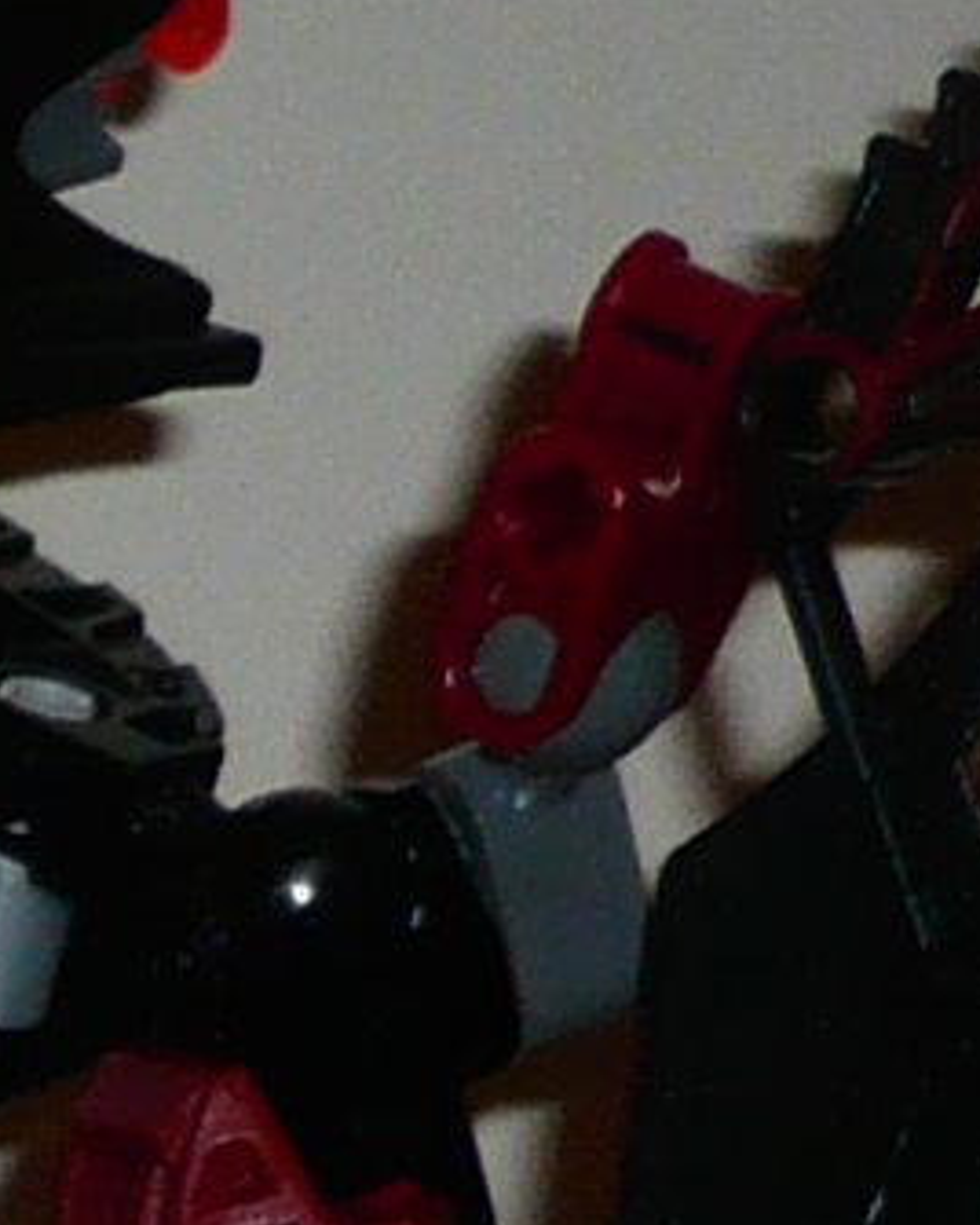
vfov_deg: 6.5
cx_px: -2563
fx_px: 10405
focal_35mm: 287
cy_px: 2530
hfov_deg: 5.0
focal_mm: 5.8
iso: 100
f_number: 2.8
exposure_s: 1/30
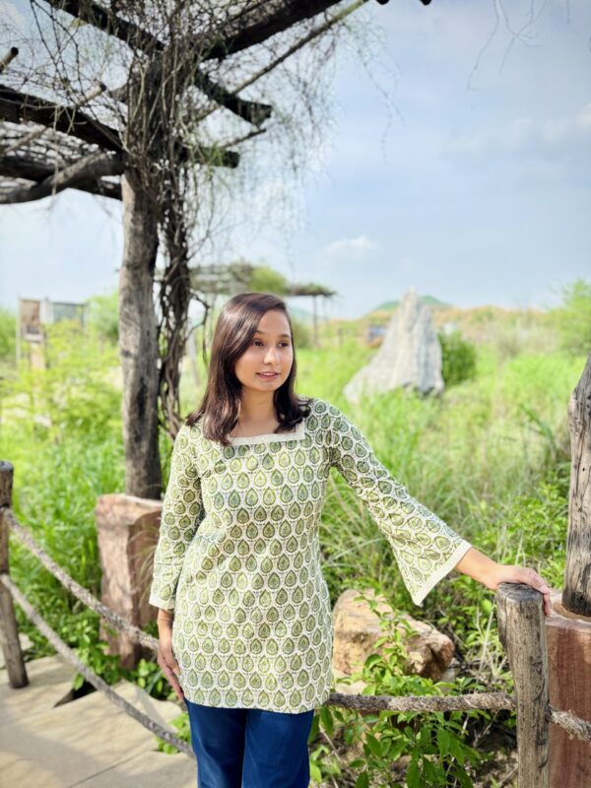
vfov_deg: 67.3
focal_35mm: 26
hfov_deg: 53.1
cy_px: 394
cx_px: 296
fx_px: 592
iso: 50
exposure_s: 1/1812
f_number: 1.6
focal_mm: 5.96
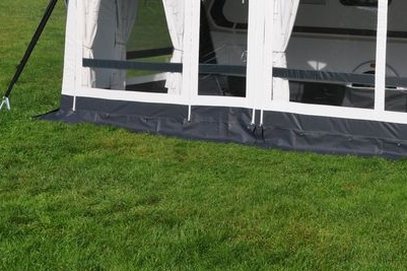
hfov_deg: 24.4
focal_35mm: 81
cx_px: 366
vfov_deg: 16.5
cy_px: -4
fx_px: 915
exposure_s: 1/400
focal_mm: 24
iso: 200
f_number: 10
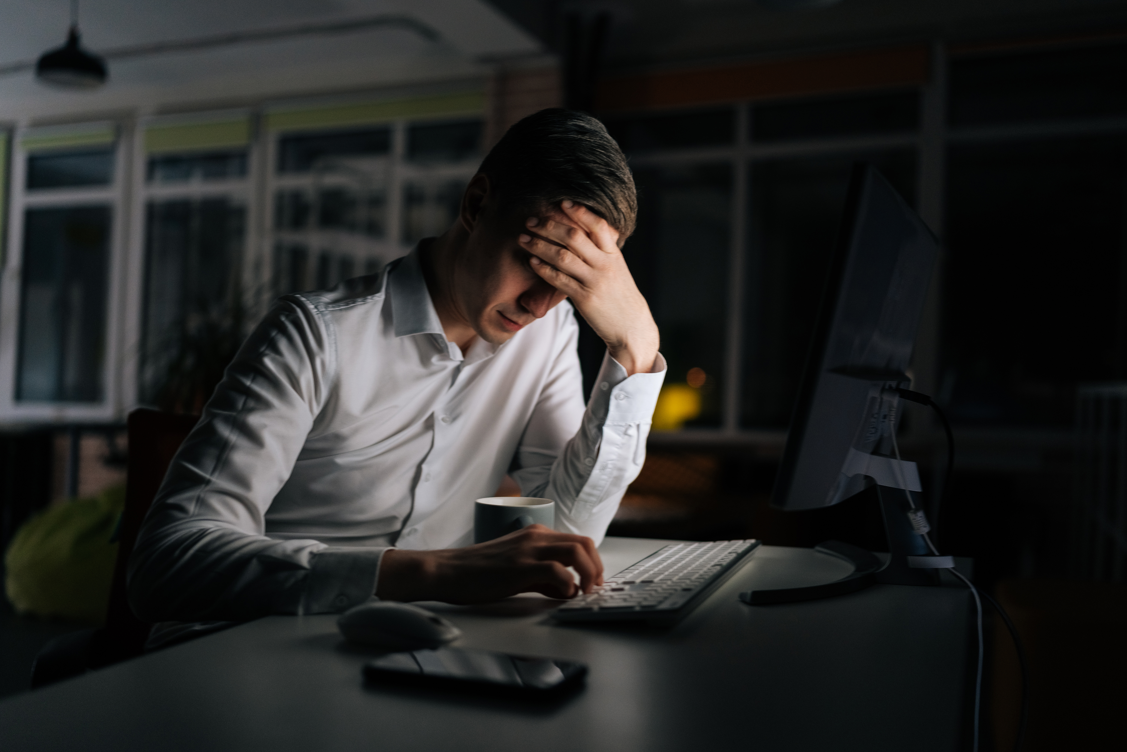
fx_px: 1096
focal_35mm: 35
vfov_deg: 37.9
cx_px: 564
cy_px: 376
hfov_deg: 54.4
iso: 640
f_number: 1.4
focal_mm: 35
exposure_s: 1/160
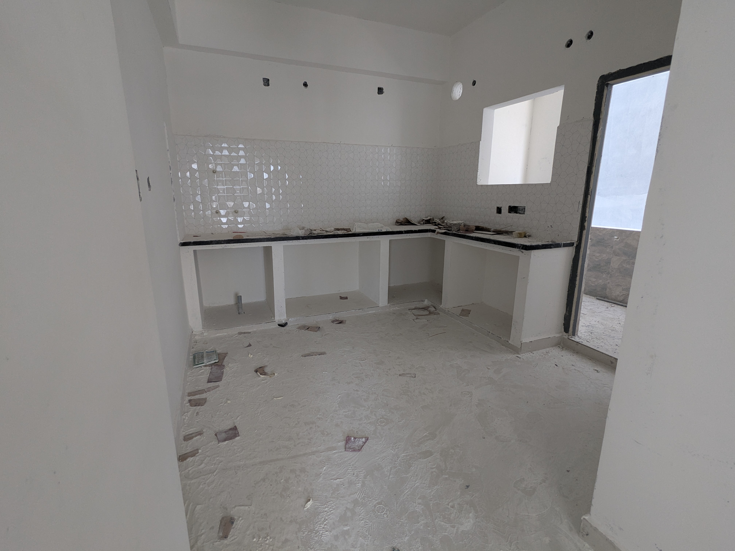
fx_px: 340
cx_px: 368
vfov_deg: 78.1
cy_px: 276
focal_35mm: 16
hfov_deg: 94.5
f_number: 2.2
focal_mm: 2.35
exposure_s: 1/50
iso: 65
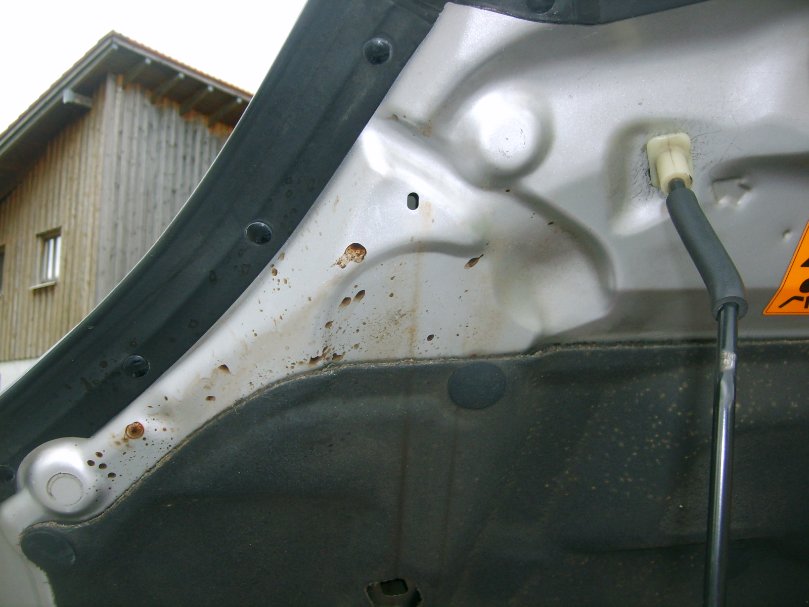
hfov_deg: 52.6
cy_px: 304
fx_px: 818
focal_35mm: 35
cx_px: 404
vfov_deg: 40.7
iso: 100
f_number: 2.8
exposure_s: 1/30
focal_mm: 5.8
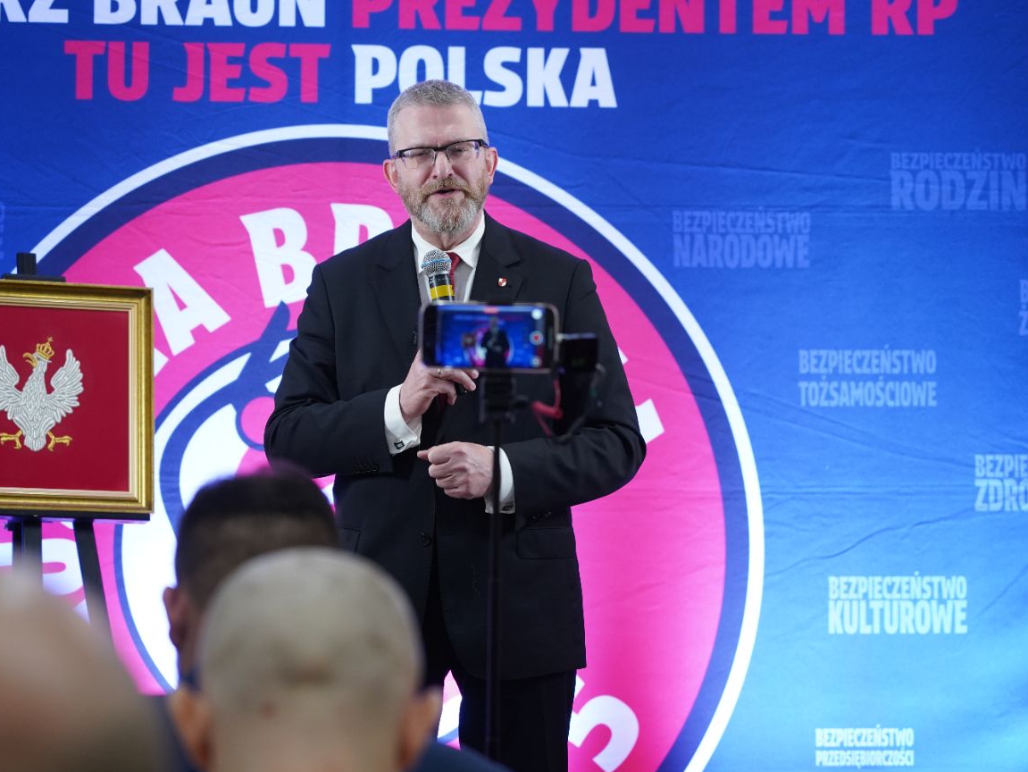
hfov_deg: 17.3
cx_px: 475
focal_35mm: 114
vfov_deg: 13.0
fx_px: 3387
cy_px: 386
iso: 2000
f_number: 4.5
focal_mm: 105
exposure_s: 1/125
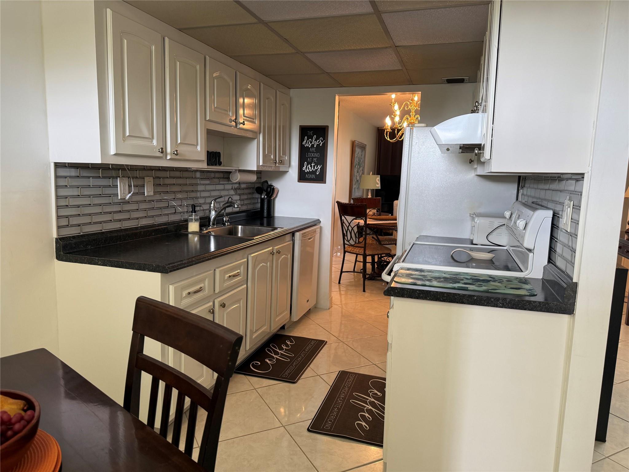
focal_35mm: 24
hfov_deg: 71.6
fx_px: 436
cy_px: 236
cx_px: 314
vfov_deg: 56.8
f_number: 1.78
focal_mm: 6.76
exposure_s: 1/120
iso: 160
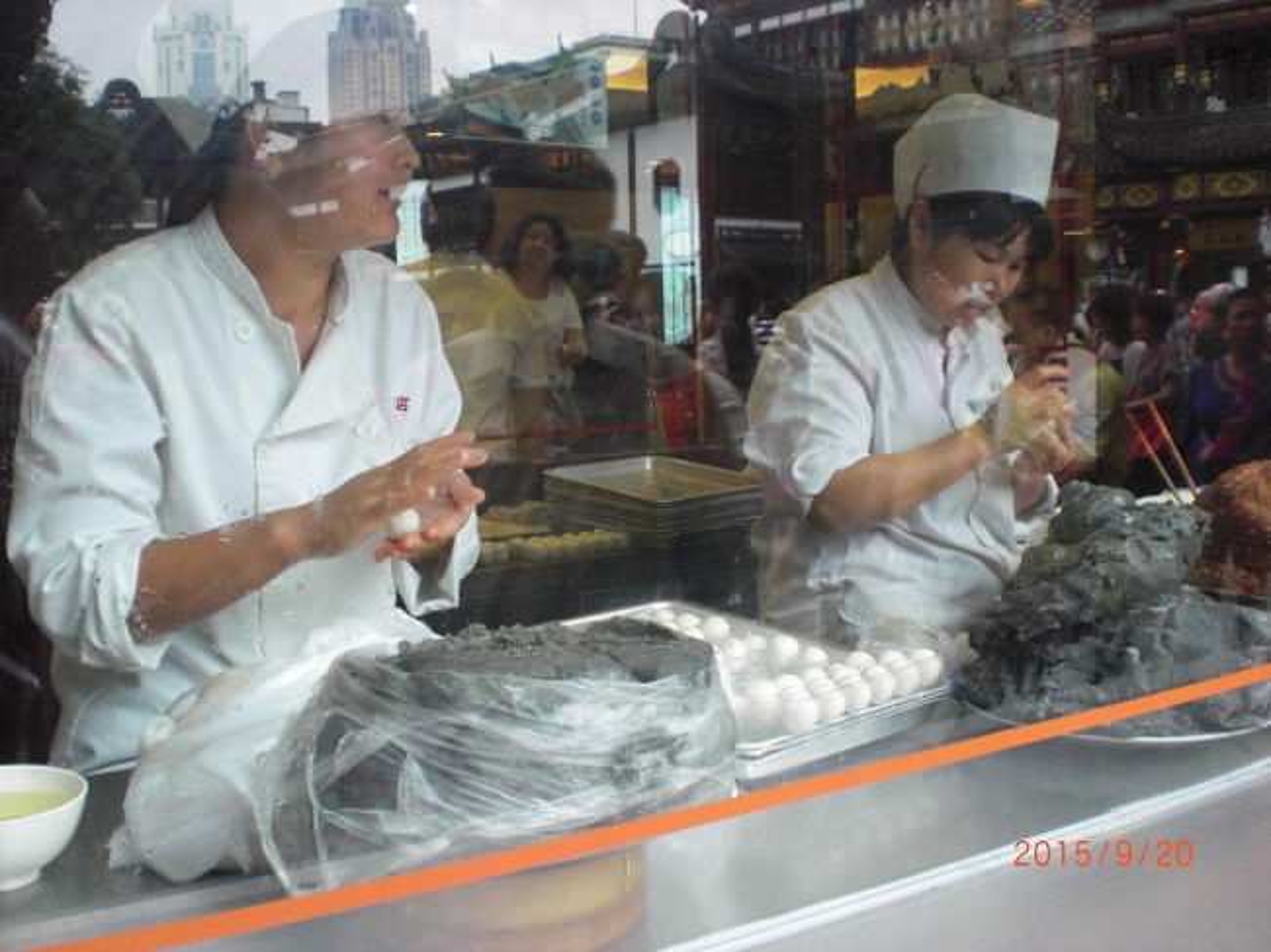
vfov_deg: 37.7
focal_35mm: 38
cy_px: 476
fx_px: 1395
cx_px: 636
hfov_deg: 49.0
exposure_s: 1/400
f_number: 3.1
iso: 400
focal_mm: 6.3
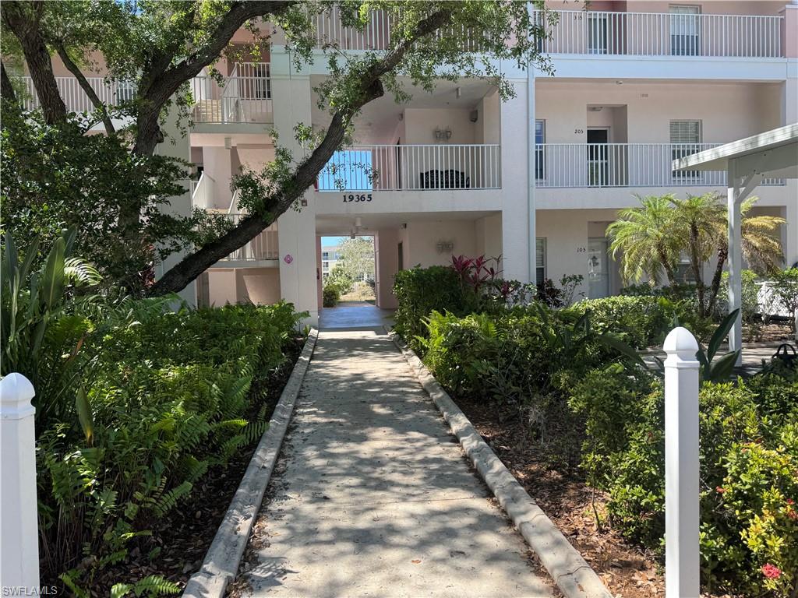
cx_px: 399
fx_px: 553
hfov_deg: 71.6
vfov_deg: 56.8
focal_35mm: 24
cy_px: 299
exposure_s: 1/1261
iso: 80
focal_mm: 6.76
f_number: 1.78
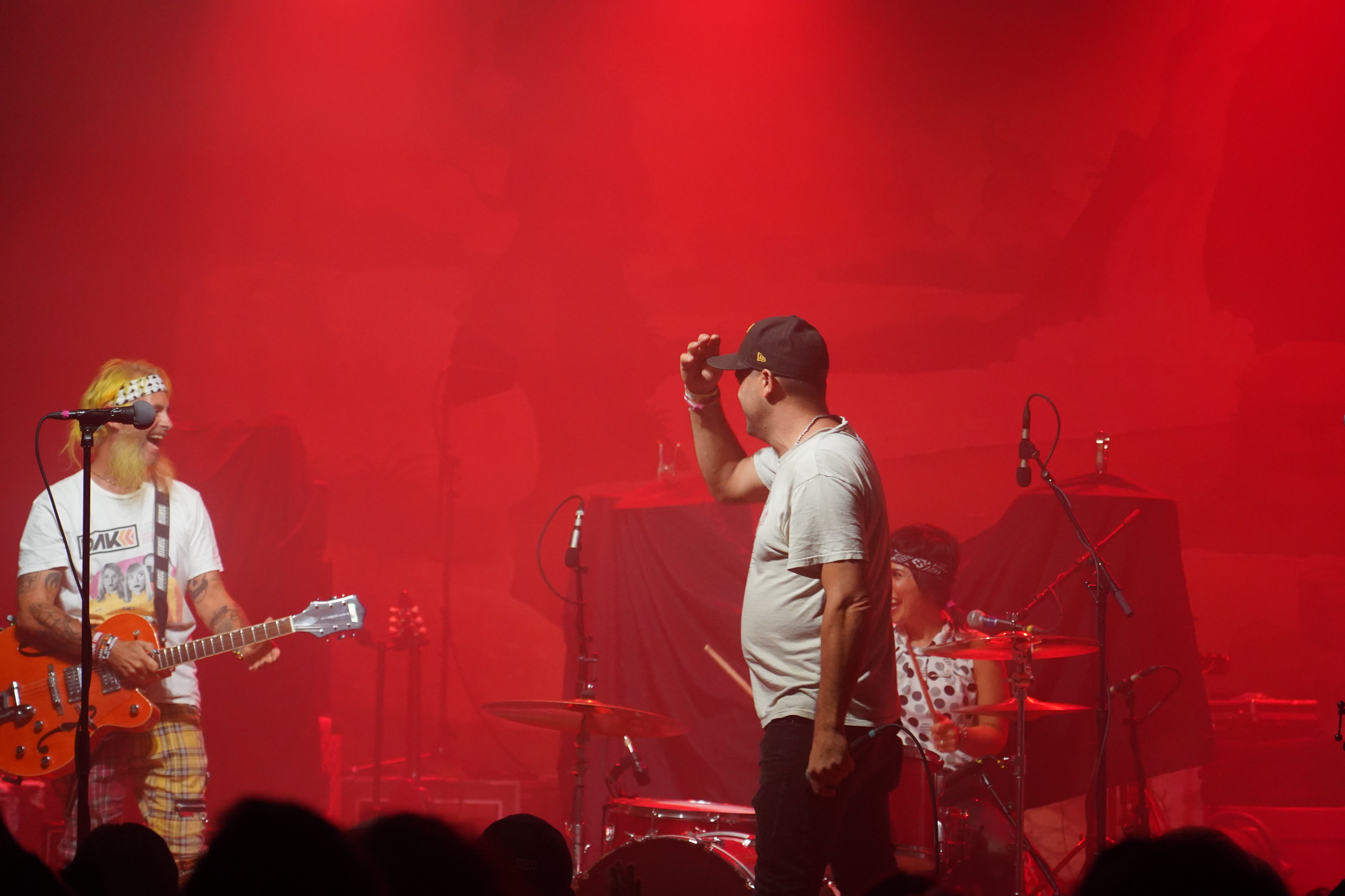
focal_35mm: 105
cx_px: 672
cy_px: 448
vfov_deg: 13.0
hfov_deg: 19.5
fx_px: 3923
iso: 6400
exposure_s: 1/160
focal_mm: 105
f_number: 4
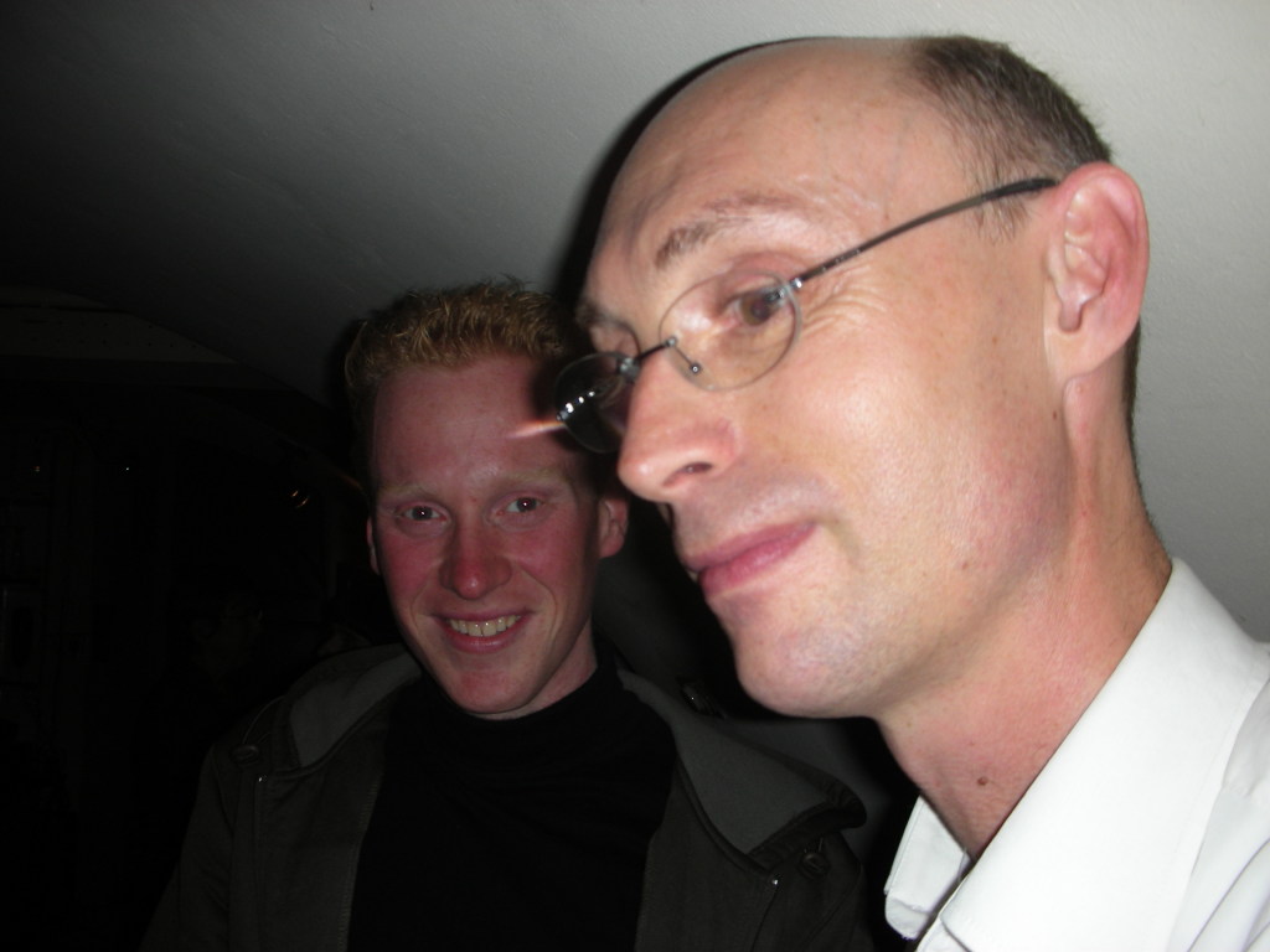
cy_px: 476
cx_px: 635
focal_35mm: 35
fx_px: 1284
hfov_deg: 52.6
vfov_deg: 40.7
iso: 50
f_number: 3
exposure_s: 1/60.1
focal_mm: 5.8
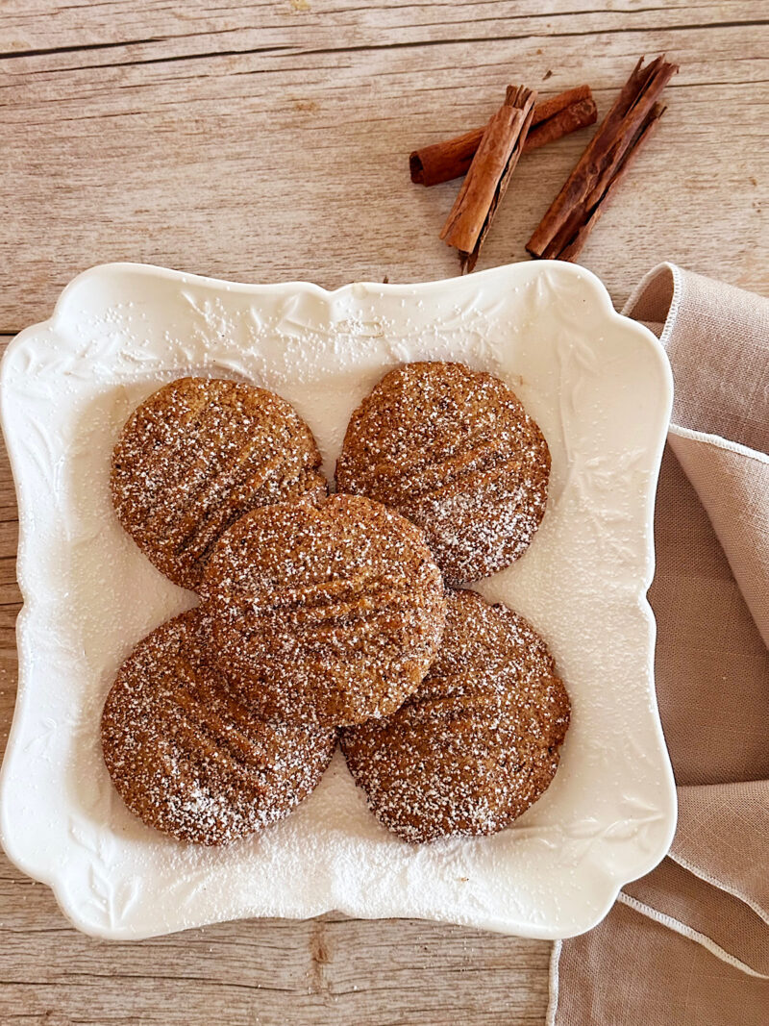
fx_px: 1422
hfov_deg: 30.3
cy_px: 513
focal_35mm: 48
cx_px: 384
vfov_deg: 39.7
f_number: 1.78
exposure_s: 1/30
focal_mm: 6.86
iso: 640
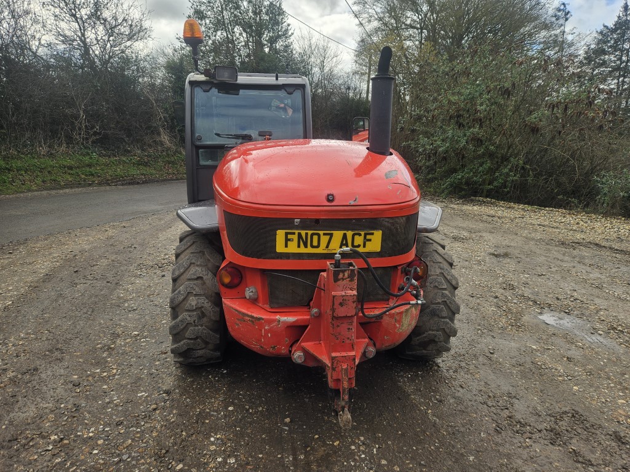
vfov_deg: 58.9
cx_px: 315
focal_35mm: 23
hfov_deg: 73.9
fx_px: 419
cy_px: 236
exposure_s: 1/480
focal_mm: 5.4
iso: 25
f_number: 1.8
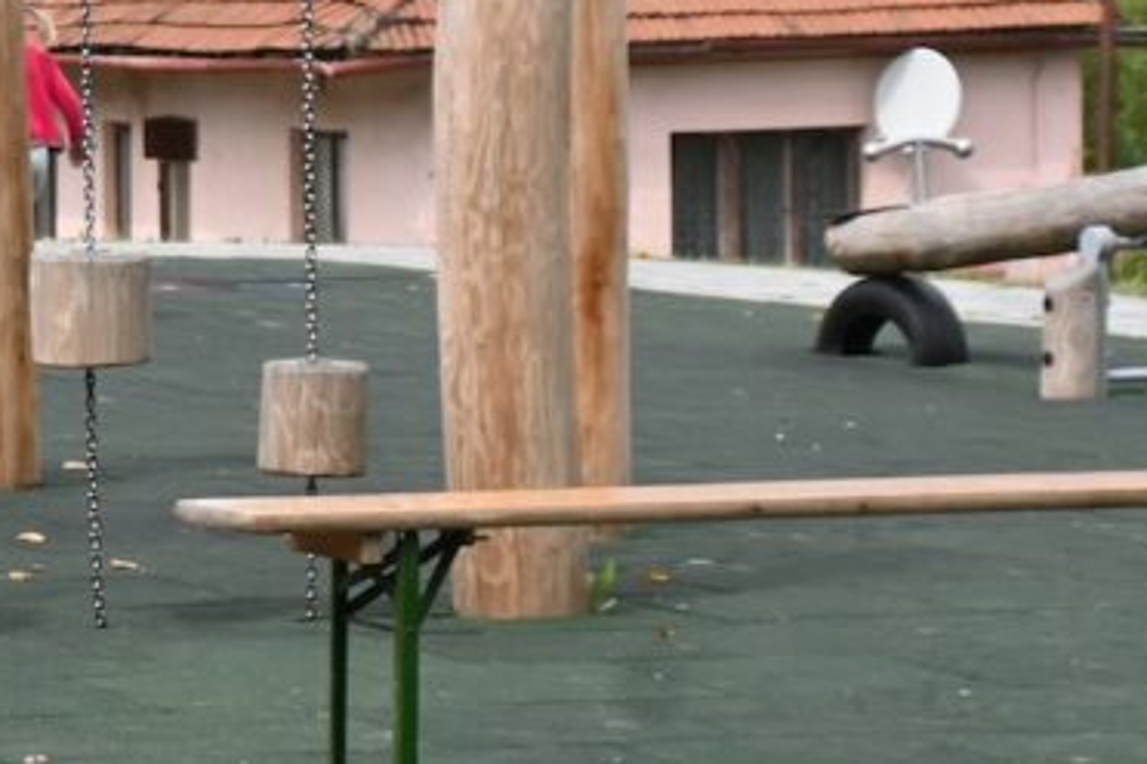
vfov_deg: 7.8
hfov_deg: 11.1
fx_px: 5639
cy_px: 394
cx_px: -681
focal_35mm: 177
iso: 100
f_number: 8
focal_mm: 28
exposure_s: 1/200
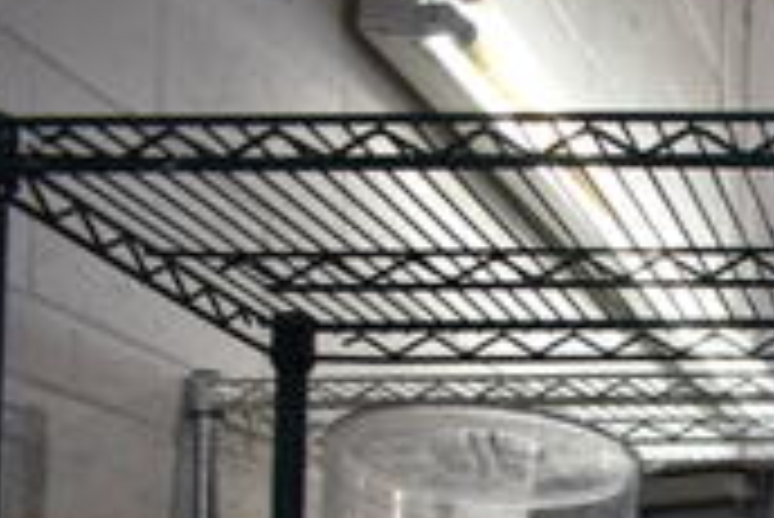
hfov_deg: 23.4
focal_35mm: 75
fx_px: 1614
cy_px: 689
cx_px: 1044
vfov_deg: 17.1
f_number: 3.5
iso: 450
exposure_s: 1/30
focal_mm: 18
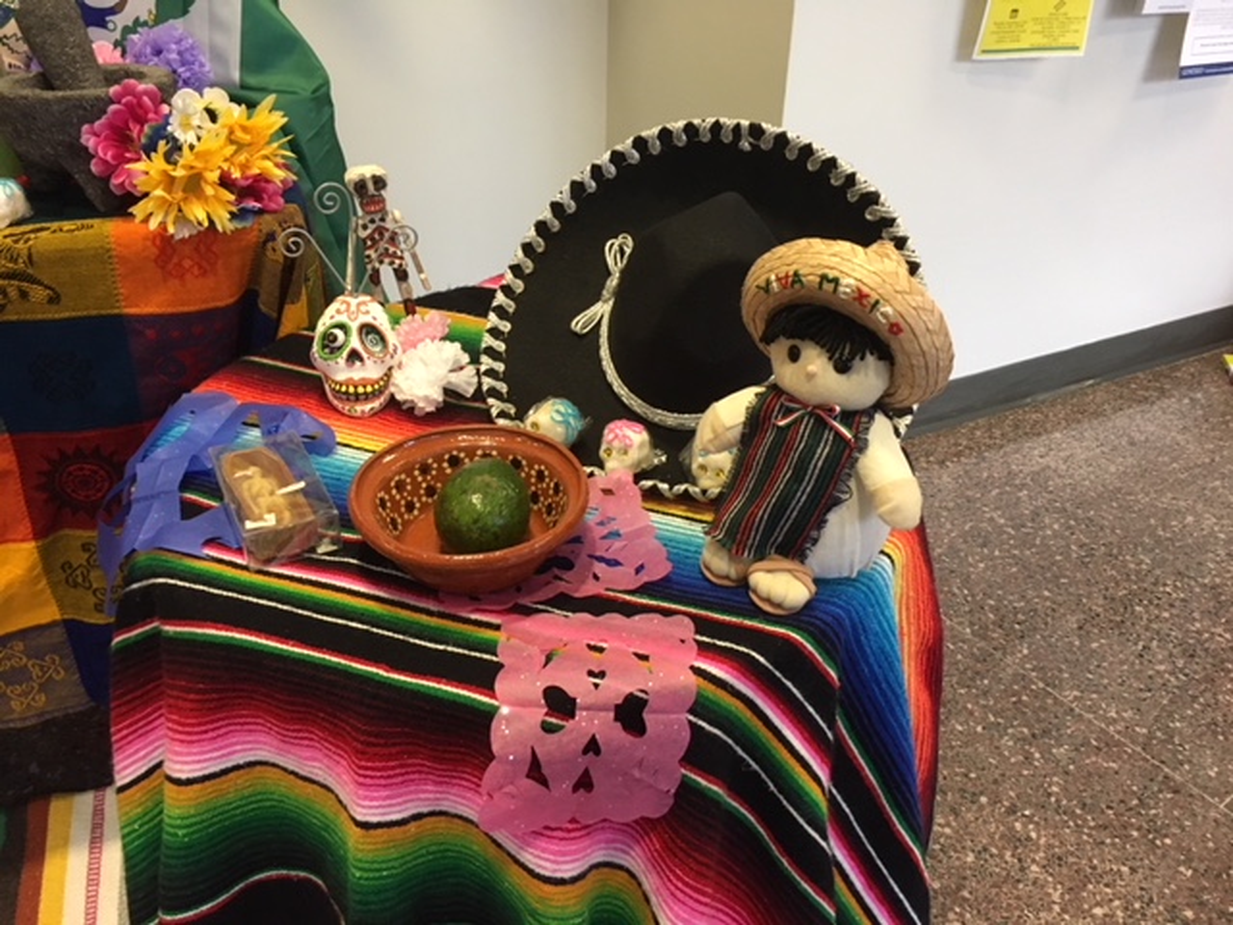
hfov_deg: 61.7
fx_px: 1033
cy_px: 462
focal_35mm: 29
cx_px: 616
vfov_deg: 48.2
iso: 125
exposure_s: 1/30
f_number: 2.2
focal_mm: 4.15
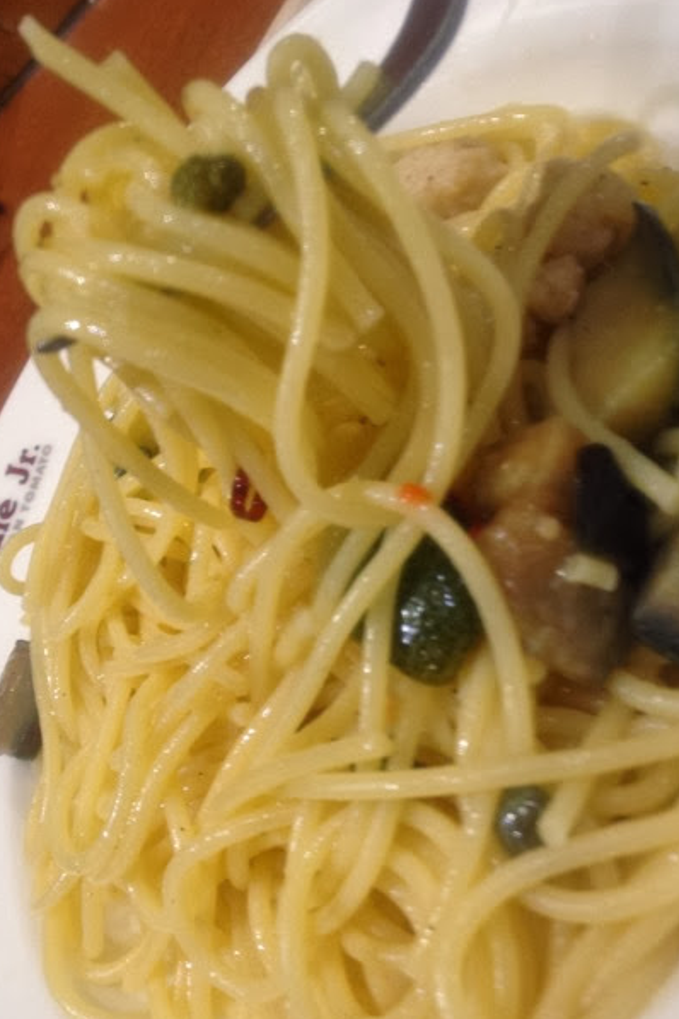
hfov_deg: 34.2
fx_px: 1103
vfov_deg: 49.5
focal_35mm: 39
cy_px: 524
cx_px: 331
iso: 64
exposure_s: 1/20
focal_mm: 4.28
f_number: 2.4
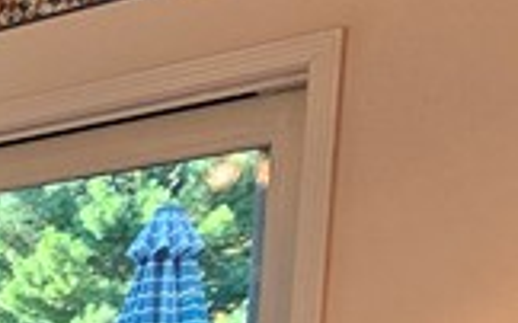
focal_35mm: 87
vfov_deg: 13.0
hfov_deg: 15.9
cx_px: -630
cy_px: 643
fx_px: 1227
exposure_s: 1/60
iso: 100
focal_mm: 2.2
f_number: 2.2
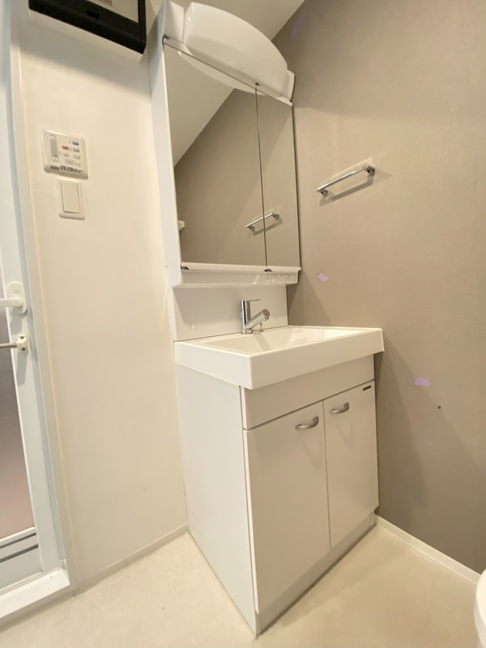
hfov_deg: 89.9
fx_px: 243
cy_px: 324
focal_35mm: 13
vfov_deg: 106.2
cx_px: 243
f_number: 2.4
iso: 500
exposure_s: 1/50
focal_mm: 1.54
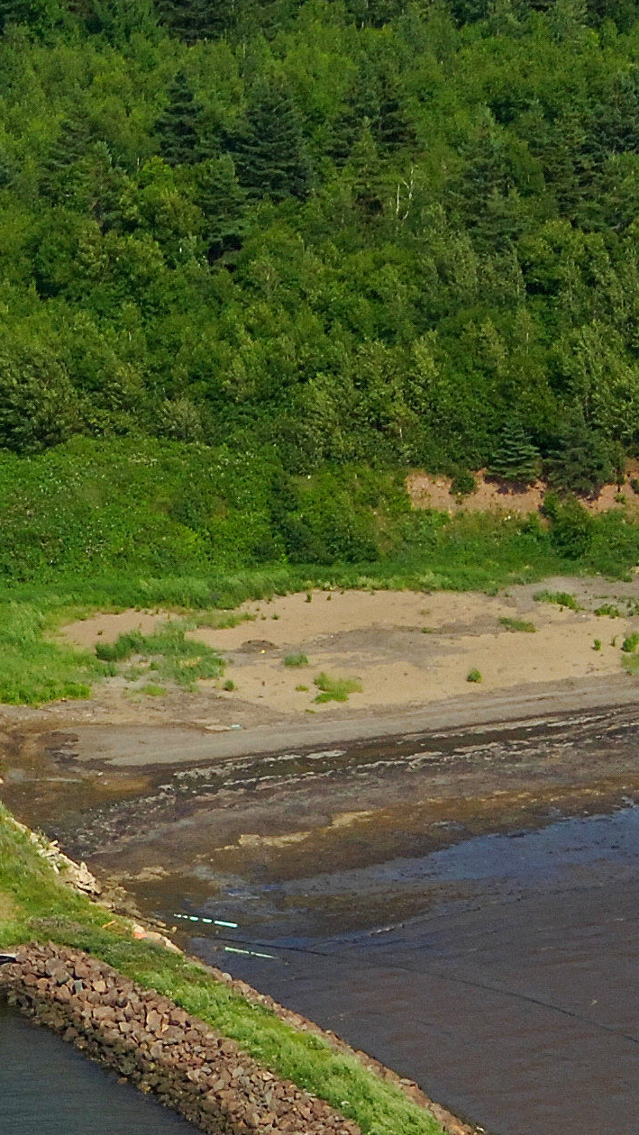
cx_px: -768
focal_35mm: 267
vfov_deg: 8.0
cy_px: 1100
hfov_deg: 4.5
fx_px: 8040
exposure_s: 1/1000
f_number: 8.5
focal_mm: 50
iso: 400
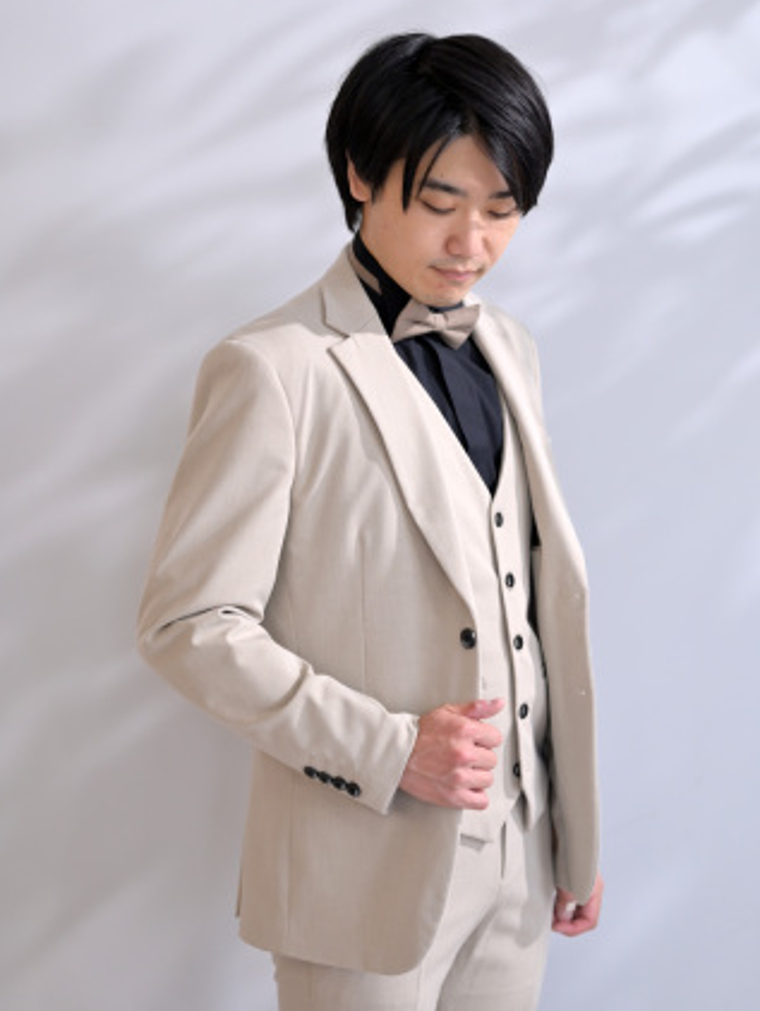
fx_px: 2720
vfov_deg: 21.1
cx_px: 379
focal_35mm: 93
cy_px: 466
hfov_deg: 15.9
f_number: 2.8
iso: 640
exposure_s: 1/125
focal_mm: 85
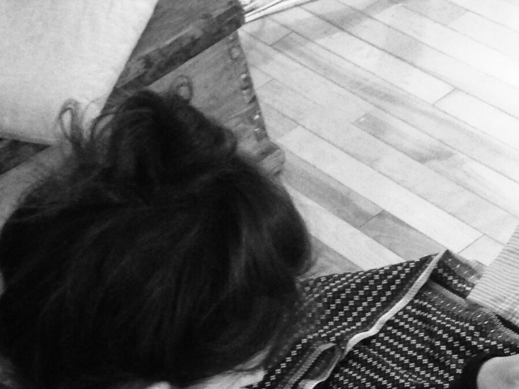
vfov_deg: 15.1
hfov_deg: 20.8
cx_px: 342
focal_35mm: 94
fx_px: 1409
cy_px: 473
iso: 640
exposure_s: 1/15
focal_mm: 4.12
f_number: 2.4
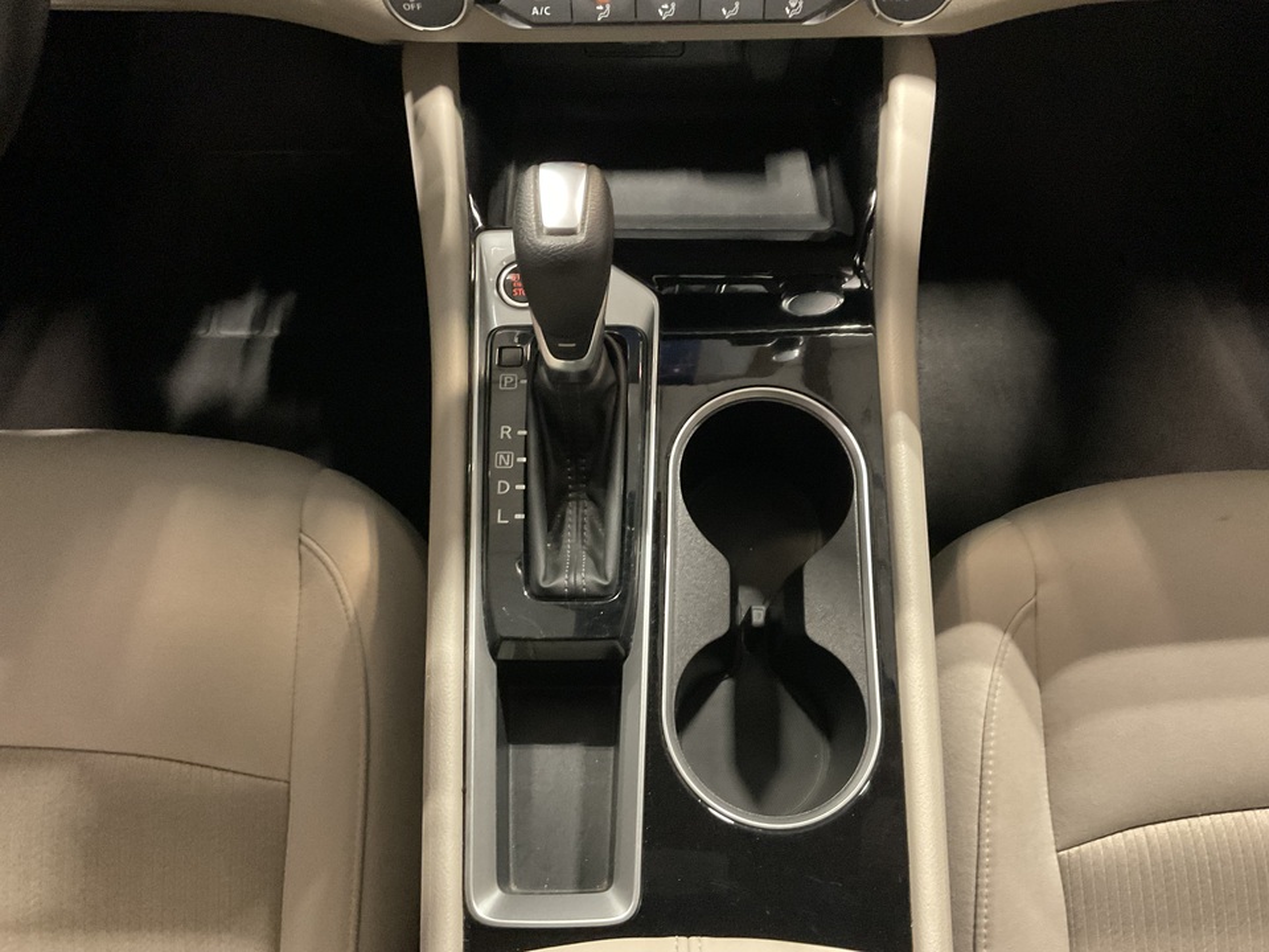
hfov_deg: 61.7
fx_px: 1063
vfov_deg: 48.2
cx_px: 634
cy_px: 476
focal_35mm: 29
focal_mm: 3
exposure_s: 1/30
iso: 500
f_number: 1.8
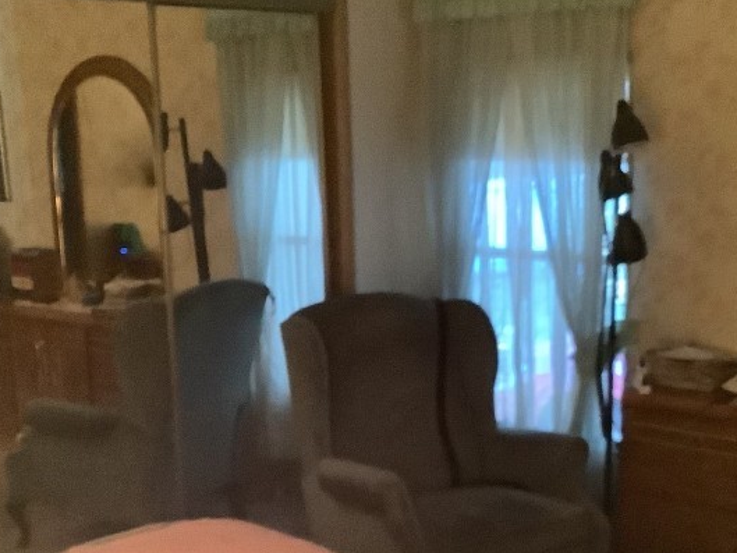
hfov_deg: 32.1
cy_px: 421
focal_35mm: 60
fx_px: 1278
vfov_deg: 24.1
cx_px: 417
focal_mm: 3.3
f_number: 2.4
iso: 640
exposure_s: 1/24
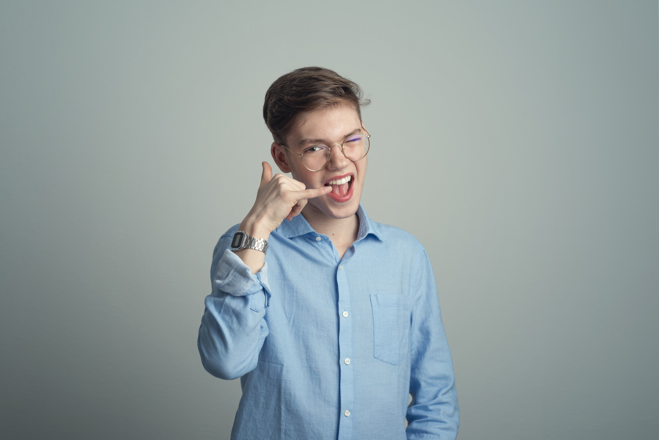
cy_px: 220
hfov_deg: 33.4
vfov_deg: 22.6
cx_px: 330
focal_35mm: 60
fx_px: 1099
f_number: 5.6
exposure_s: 1/160
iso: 50
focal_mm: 60
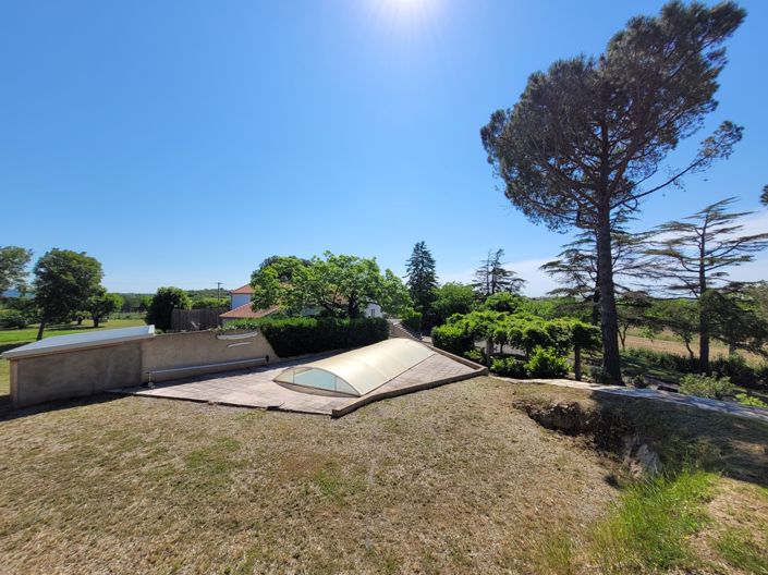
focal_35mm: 13
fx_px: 288
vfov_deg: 89.9
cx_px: 384
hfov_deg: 106.2
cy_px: 288
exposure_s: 1/2116
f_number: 2.2
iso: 40
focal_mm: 1.74
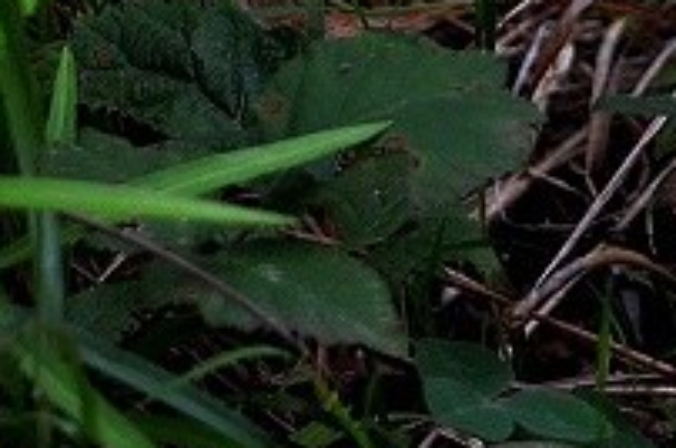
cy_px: -366
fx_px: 16742
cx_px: 1024
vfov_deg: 1.5
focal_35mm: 893
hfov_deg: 2.3
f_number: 4.8
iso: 560
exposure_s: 1/60
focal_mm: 100
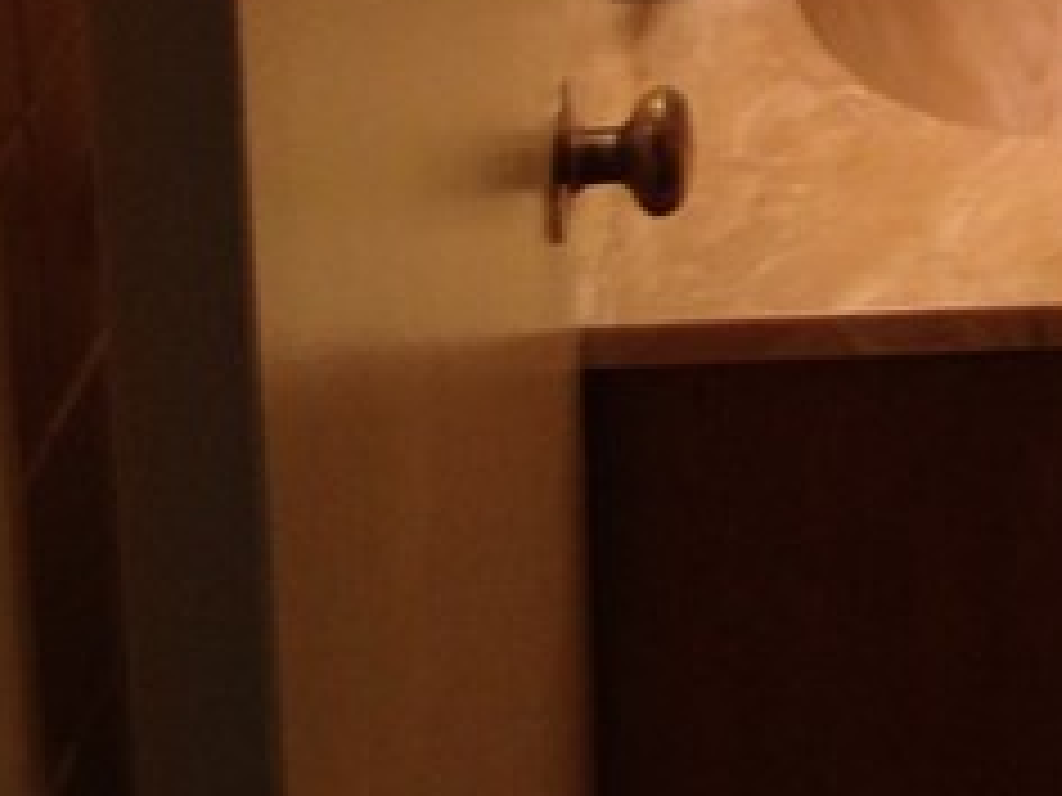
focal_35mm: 143
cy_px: -787
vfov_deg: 9.7
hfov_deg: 13.0
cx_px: 1629
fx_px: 4387
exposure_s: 1/20
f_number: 2.4
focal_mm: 4.12
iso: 50
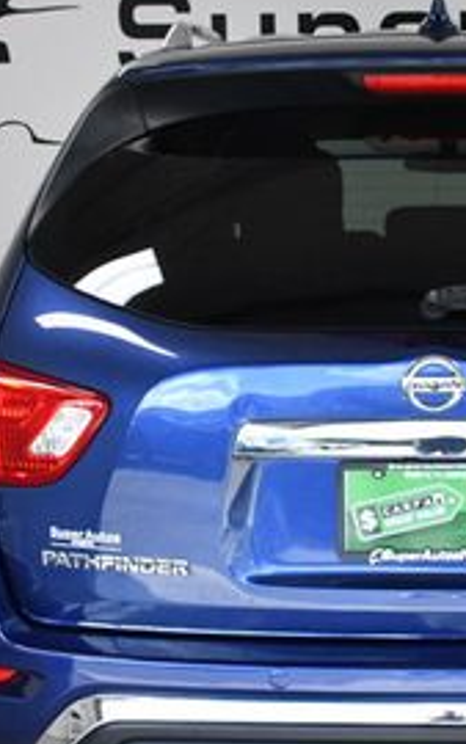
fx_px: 1908
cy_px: 457
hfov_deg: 13.8
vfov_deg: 22.0
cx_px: 430
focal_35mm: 94
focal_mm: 26
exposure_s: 1/400
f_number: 10
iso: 2500
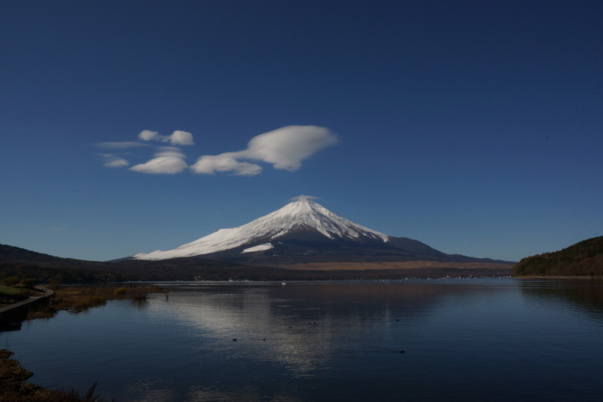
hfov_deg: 67.4
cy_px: 201
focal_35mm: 27
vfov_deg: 47.9
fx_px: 452
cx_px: 302
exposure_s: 1/250
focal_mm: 18
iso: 200
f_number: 22
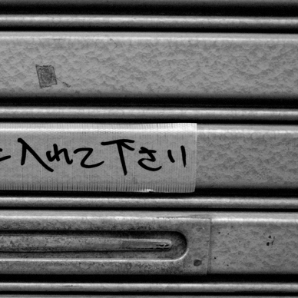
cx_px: -15
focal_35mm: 92
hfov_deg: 18.3
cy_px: 243
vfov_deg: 18.7
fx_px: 896
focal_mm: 24.2
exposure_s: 1/60
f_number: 3.2
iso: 800
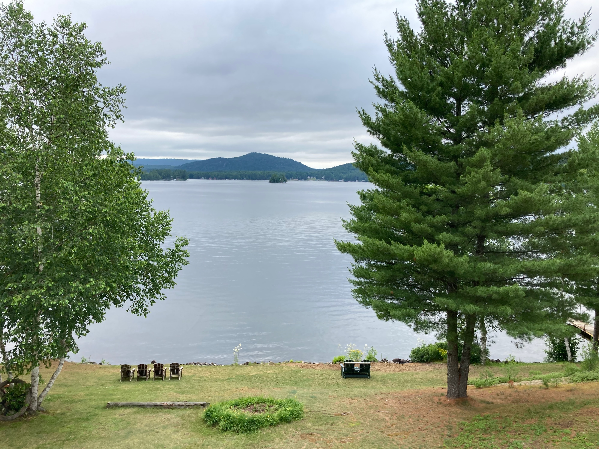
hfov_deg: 63.4
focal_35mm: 28
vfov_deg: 49.7
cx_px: 300
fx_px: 484
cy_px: 224
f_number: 1.8
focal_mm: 3.99
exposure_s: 1/510
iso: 20
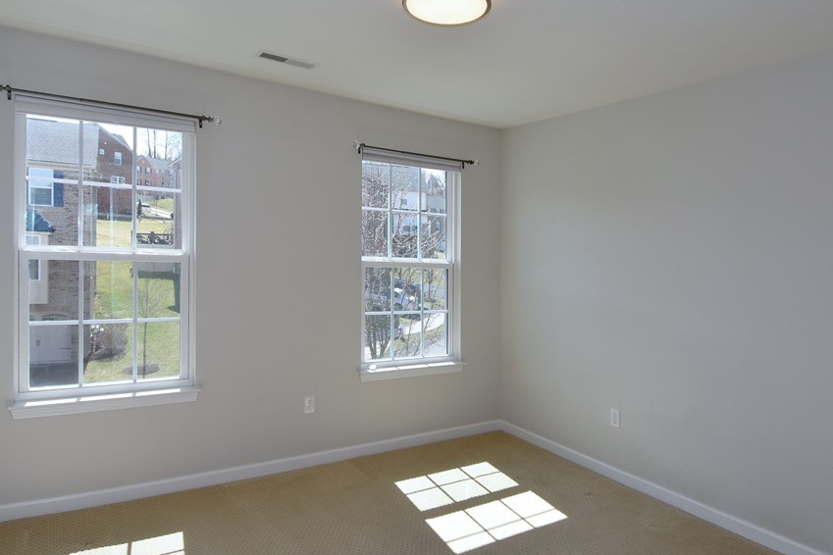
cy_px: 243
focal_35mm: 23
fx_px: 532
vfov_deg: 55.0
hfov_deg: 75.6
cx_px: 479
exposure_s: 1/200
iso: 200
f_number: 7.1
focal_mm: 12
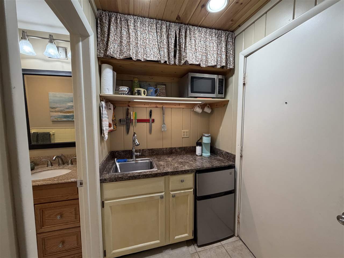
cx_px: 172
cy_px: 129
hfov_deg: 102.1
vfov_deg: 85.6
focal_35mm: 14
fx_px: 139
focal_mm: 2.22
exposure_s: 1/120
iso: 200
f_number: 2.2
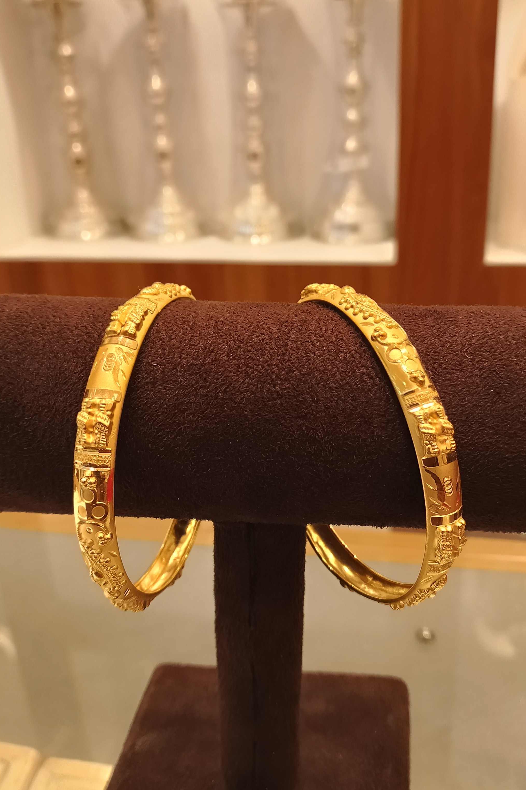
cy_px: 381
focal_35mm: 30
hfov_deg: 43.6
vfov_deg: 61.9
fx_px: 657
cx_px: 288
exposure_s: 1/100
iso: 80
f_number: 1.8
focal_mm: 3.61
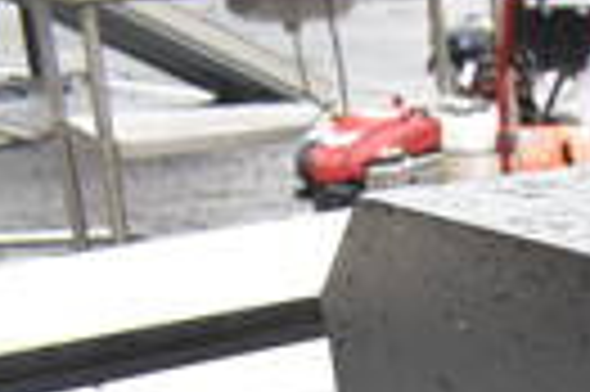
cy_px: 856
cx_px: 1221
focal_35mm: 126
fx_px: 2062
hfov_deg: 13.6
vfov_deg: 9.9
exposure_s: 1/125
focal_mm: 18
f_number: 5.6
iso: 200
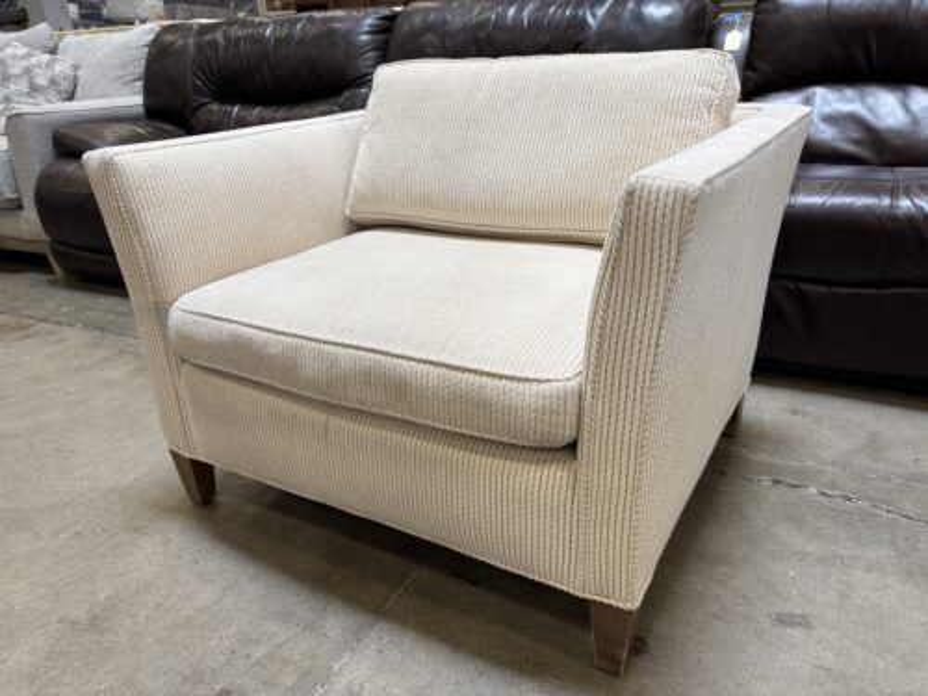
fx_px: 697
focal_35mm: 26
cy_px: 348
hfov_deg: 67.3
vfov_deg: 53.1
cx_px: 464
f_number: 1.6
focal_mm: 5.96
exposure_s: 1/120
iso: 125
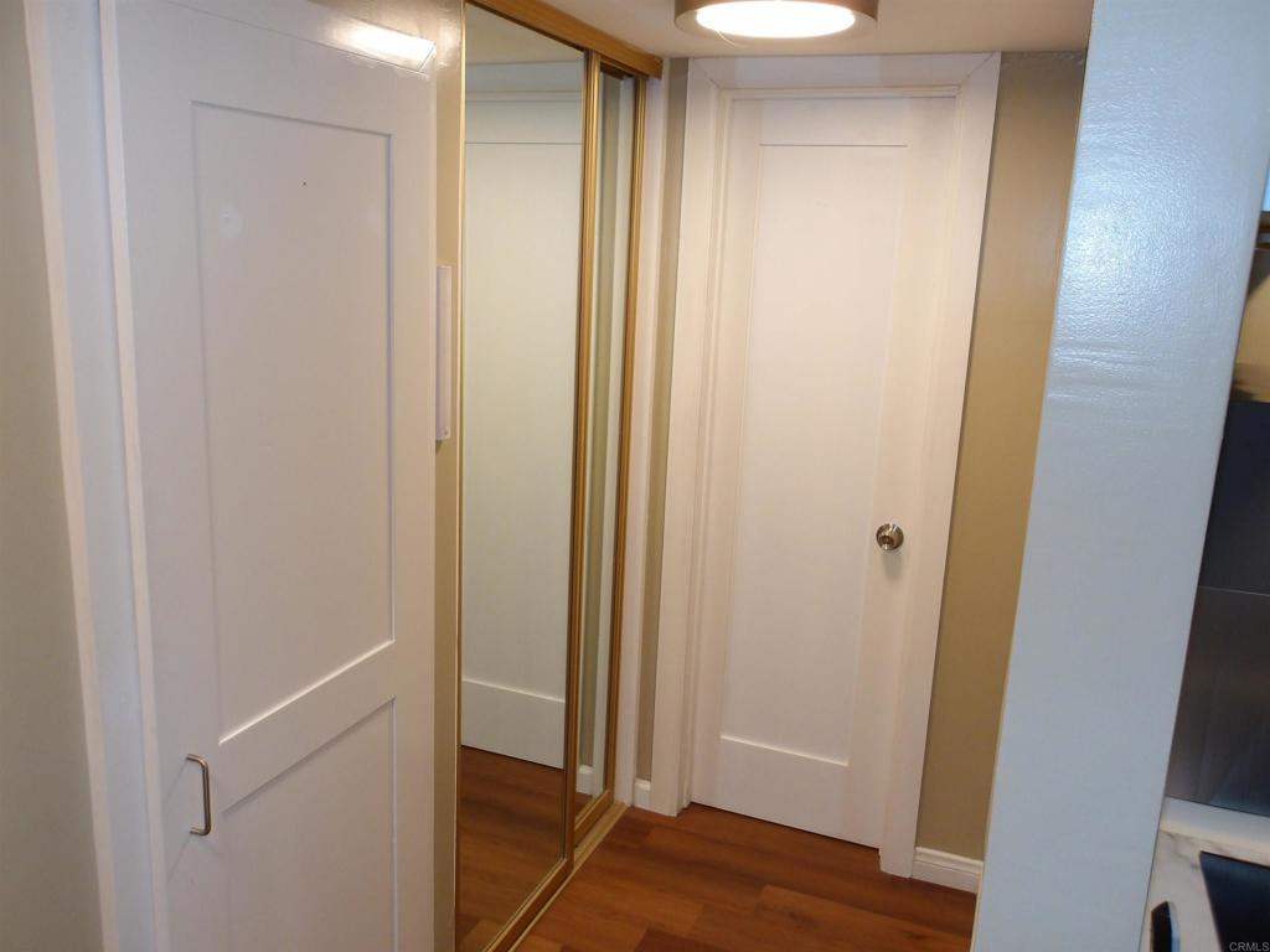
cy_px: 476
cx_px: 635
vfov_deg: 51.4
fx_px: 991
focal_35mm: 27
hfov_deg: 65.3
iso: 206
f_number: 3
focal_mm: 4.9
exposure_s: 1/60
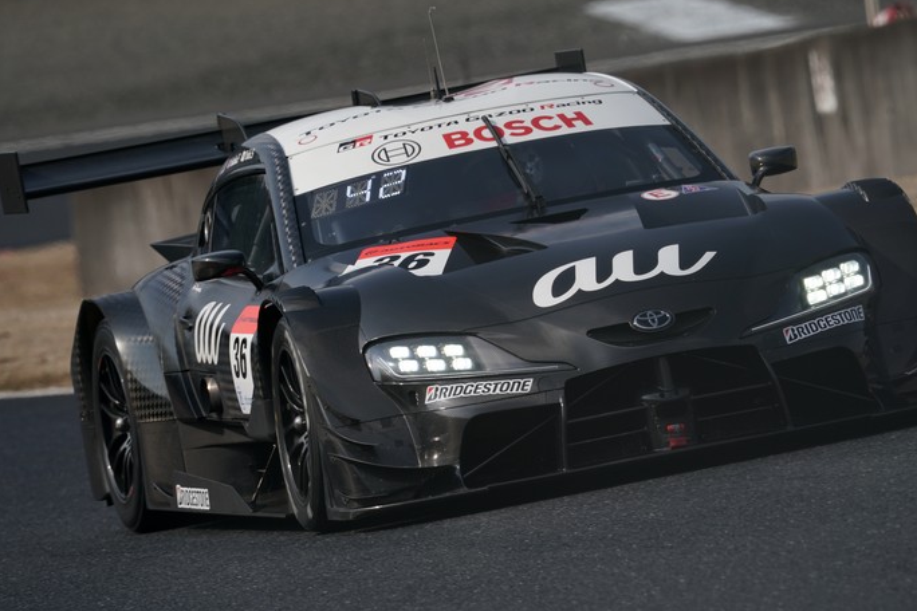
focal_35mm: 632
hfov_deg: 3.3
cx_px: 479
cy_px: 315
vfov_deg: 2.2
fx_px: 16097
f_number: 10
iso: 200
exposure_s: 1/640
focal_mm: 600
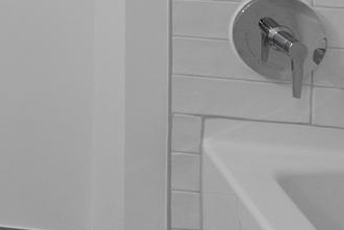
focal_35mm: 99
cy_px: -305
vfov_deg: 11.6
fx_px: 946
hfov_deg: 16.0
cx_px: -348
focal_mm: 16
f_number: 8
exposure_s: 1/10
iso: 800
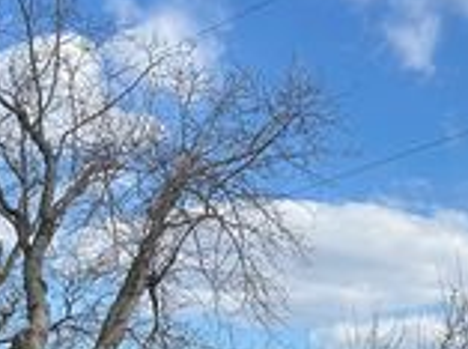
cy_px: 339
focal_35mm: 83
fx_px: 1120
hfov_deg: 22.3
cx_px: 513
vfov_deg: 17.3
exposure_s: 1/5076
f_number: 1.5
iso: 50
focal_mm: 5.7
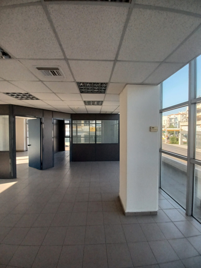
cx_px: 100
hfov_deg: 89.9
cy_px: 134
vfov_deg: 106.2
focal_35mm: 13
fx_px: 101
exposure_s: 1/50
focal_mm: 1.42
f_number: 2.2
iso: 100
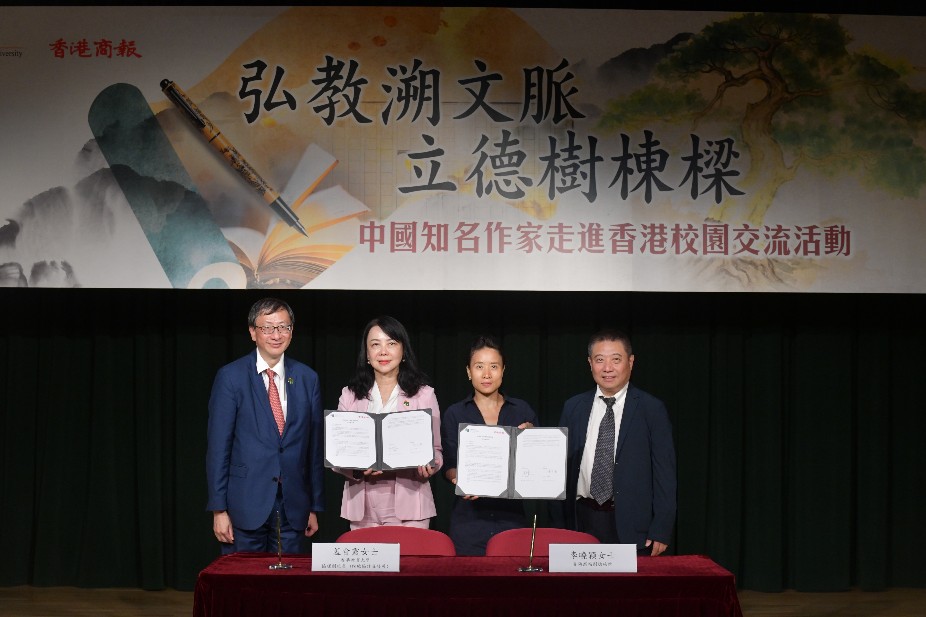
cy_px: 308
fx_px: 2006
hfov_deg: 26.0
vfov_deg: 17.5
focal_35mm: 78
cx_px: 463
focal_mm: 78
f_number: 9
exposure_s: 1/320
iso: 3200
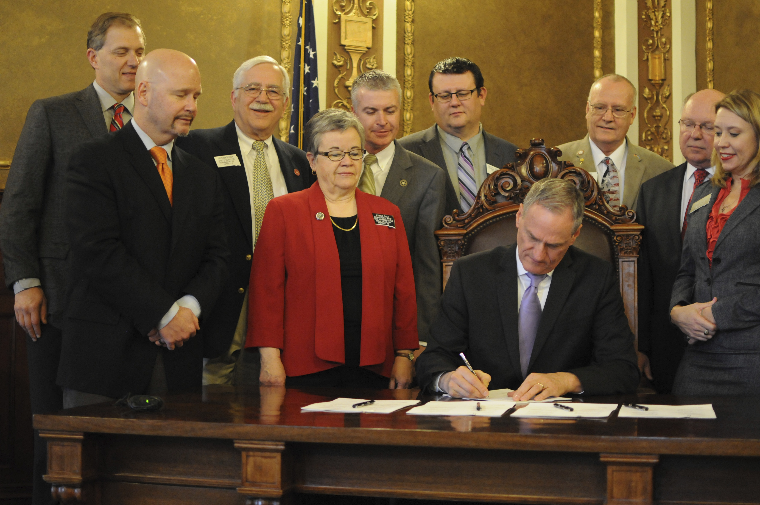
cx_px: 380
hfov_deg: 37.9
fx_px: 1107
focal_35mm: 52
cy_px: 252
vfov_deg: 25.7
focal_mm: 35
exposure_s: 1/100
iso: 1600
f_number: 1.8
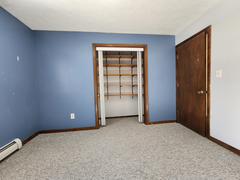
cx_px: 120
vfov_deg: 89.9
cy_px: 90
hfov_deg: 106.2
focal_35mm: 13
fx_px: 90
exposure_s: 1/60
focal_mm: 2.2
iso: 125
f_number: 2.2
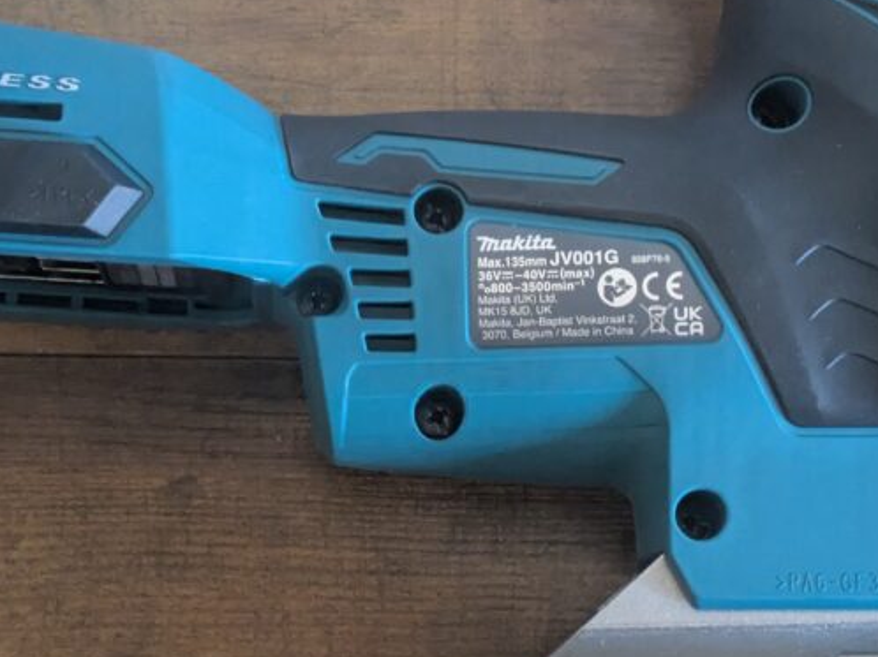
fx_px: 2662
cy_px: 484
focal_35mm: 105
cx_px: 465
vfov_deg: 14.0
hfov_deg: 18.7
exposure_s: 1/25
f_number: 1.89
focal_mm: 5.43
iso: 759
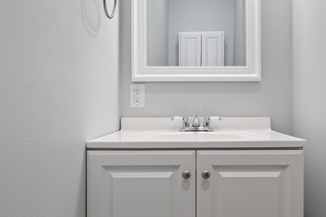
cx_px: 198
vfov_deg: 43.6
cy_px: 112
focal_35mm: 30
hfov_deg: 61.3
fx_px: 272
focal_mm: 16
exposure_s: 1/4
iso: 200
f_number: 9
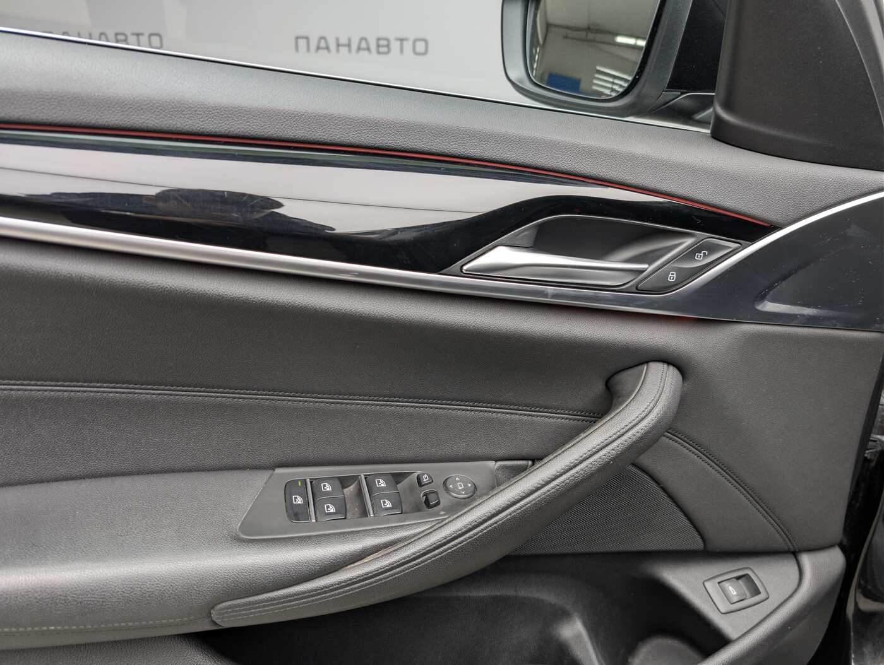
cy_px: 332
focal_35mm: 24
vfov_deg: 56.9
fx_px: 614
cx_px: 442
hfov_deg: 71.5
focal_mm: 6.9
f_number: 1.68
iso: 29
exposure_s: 1/30.1
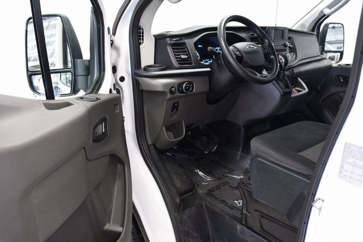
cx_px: 182
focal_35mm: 32
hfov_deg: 58.7
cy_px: 121
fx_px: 323
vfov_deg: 41.2
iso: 1250
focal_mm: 32
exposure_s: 1/20
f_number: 4.5
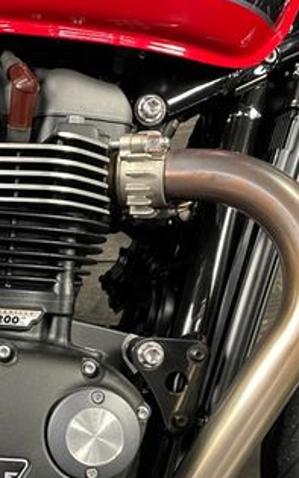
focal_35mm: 56
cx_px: -36
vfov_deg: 35.9
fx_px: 730
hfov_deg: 21.8
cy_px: 325
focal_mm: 4.2
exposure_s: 1/50
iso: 500
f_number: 1.6
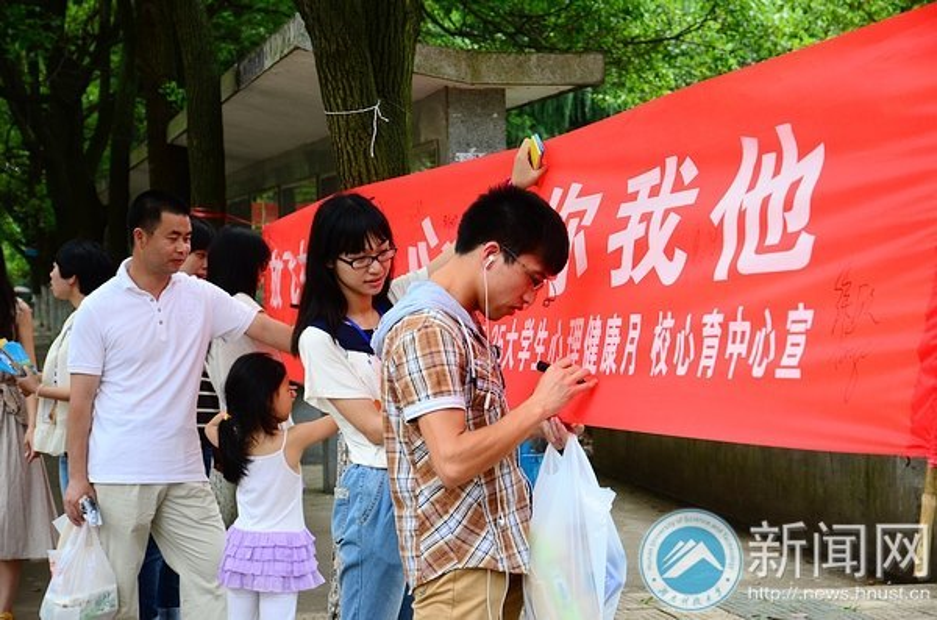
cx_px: 468
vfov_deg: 17.4
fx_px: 2025
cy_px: 310
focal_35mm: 78
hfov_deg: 26.0
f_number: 5
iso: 500
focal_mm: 52
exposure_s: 1/640
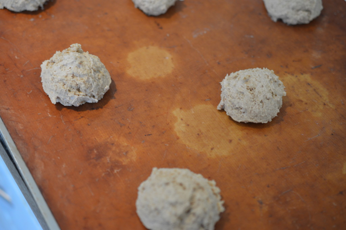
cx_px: 173
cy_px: 115
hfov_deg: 33.4
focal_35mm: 60
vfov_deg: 22.6
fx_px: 576
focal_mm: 40
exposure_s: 1/60
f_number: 3
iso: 500
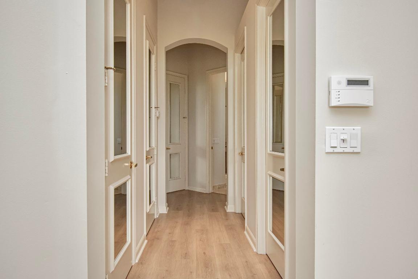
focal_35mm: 22
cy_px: 140
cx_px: 209
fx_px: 261
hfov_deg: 77.3
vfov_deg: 56.1
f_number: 5.6
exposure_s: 1/125
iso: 640
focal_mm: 15
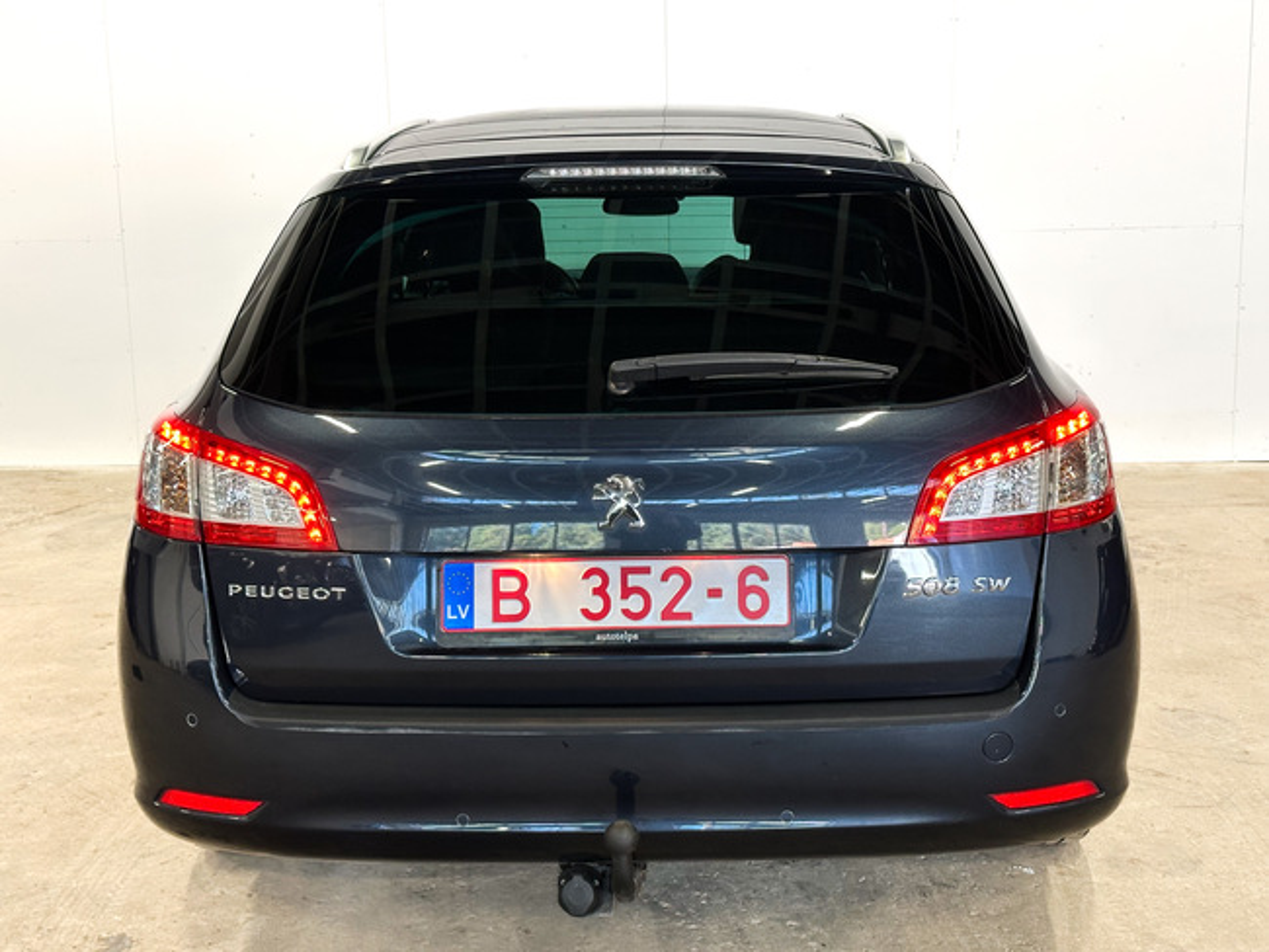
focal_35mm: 48
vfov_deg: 30.3
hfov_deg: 39.6
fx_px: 1760
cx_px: 634
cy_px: 476
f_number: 1.8
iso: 125
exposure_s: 1/60
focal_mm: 6.86
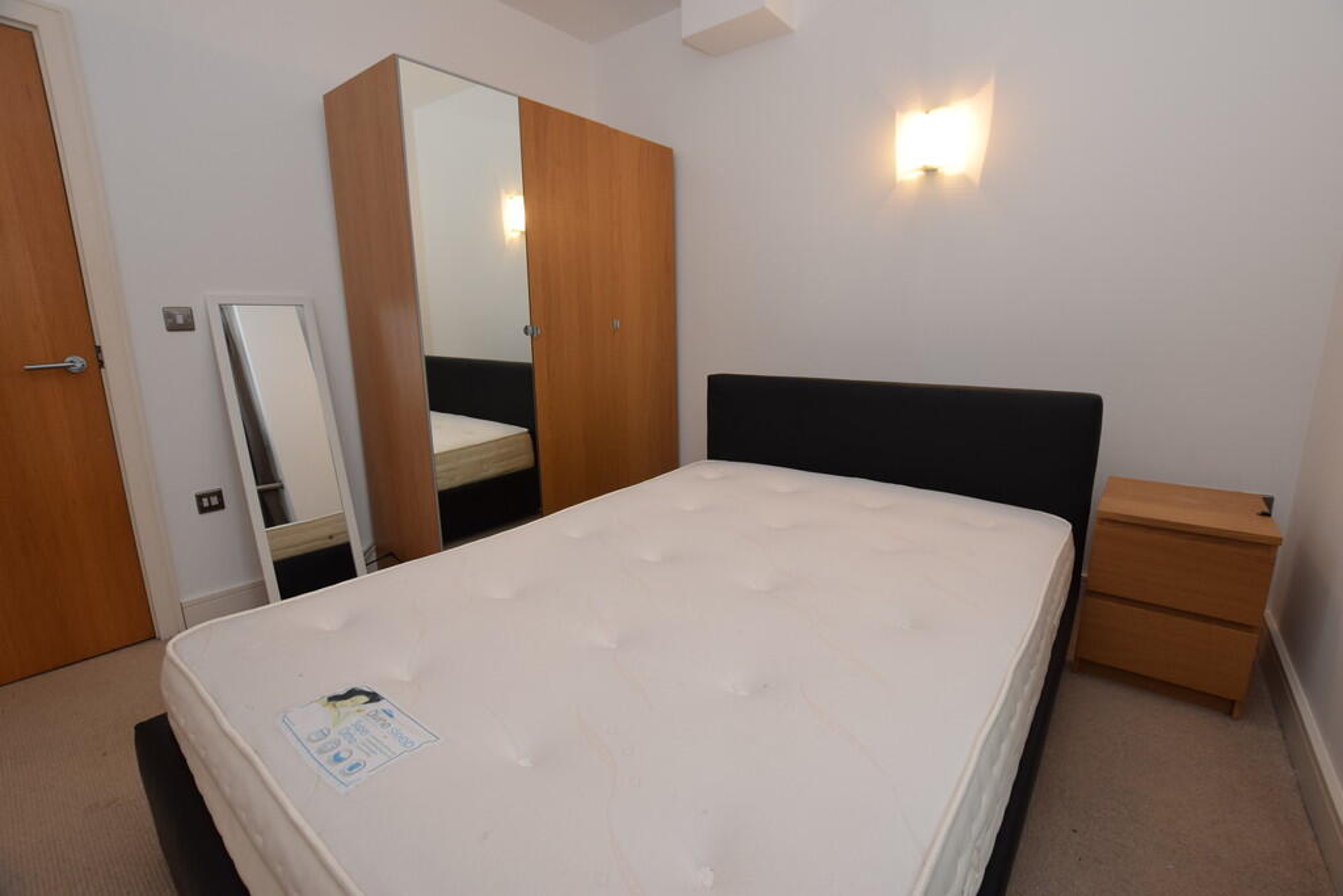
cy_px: 448
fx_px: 560
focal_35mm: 15
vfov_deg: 77.3
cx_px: 672
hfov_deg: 100.4
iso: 500
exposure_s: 1/60
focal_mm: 10
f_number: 5.6
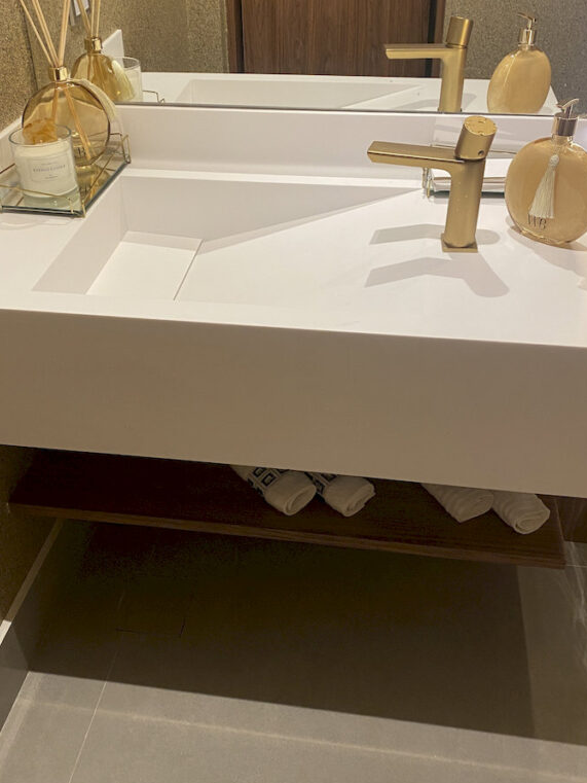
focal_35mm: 35
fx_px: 791
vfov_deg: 52.6
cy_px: 362
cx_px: 271
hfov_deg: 40.7
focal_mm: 4.25
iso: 125
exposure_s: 1/60
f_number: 1.8
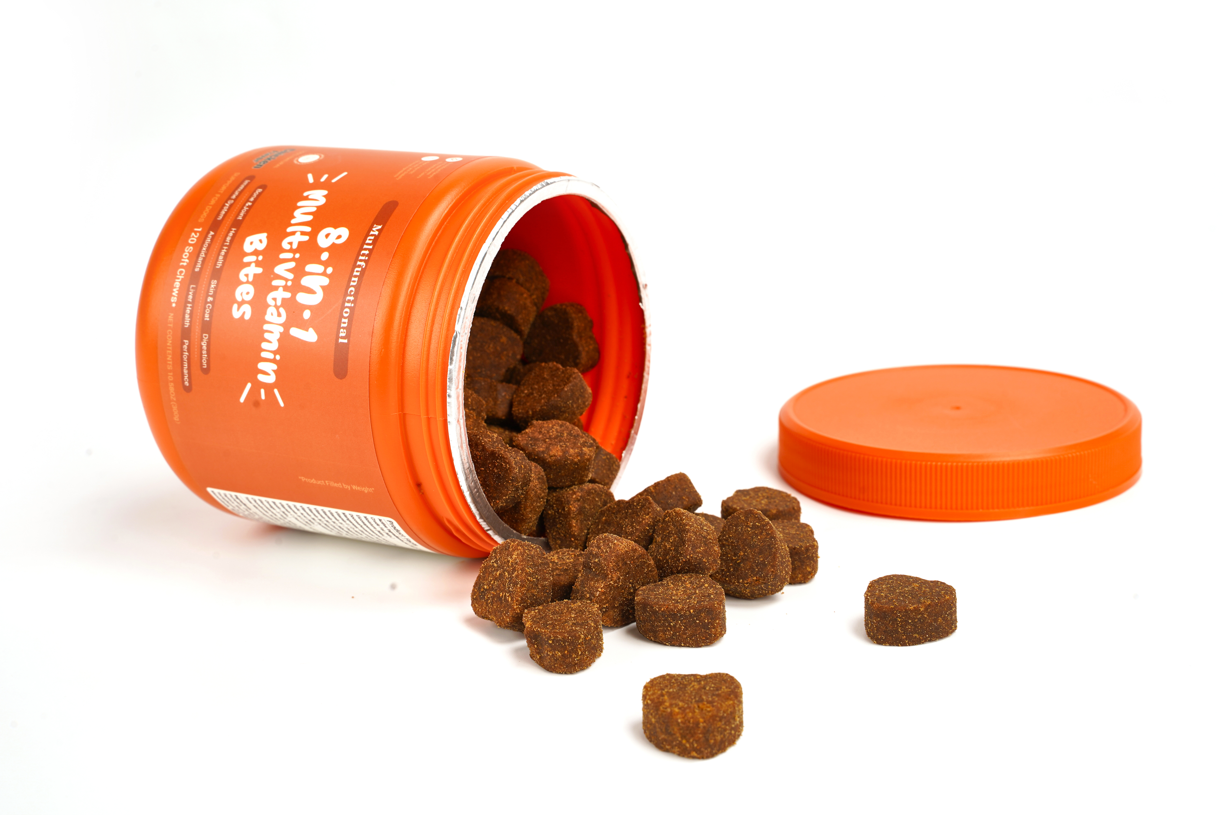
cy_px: 408
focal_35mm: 50
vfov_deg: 27.0
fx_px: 1698
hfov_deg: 39.6
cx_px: 612
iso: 100
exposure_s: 1/80
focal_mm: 50
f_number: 14
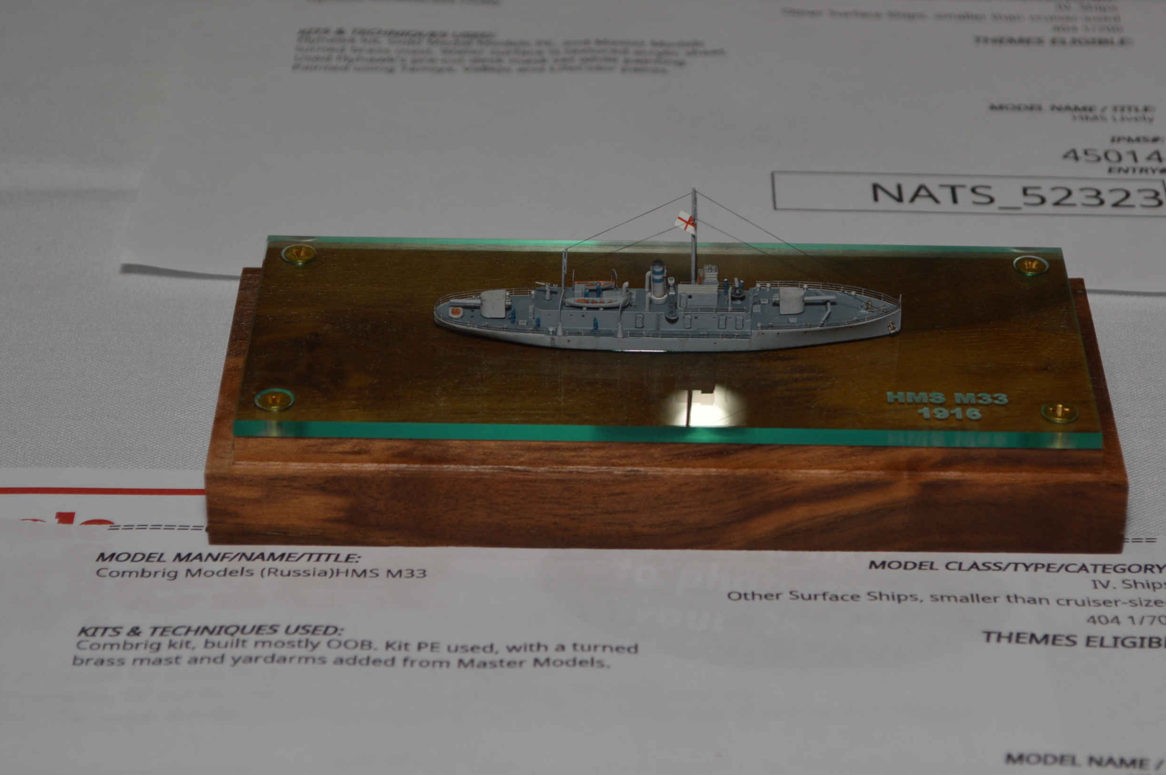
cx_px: 679
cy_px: 309
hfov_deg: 20.3
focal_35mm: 101
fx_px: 3256
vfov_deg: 13.6
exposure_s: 1/60
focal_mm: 55
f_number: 8
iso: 100
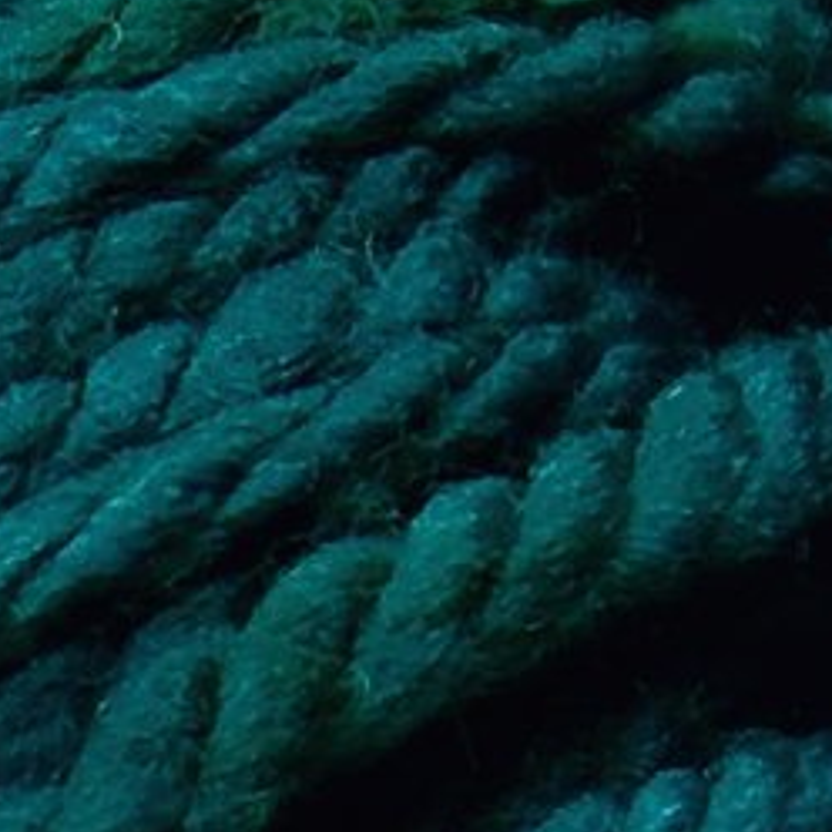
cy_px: 2254
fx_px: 7995
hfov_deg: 5.7
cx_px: -1332
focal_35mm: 294
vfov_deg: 5.7
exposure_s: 1/20
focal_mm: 7.7
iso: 125
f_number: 3.6
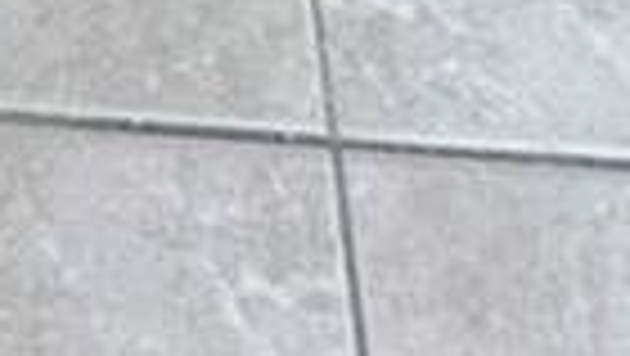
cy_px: -2190
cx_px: -189
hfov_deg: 15.6
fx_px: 2190
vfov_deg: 4.3
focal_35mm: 131
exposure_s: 1/120
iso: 160
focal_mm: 2.22
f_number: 2.2
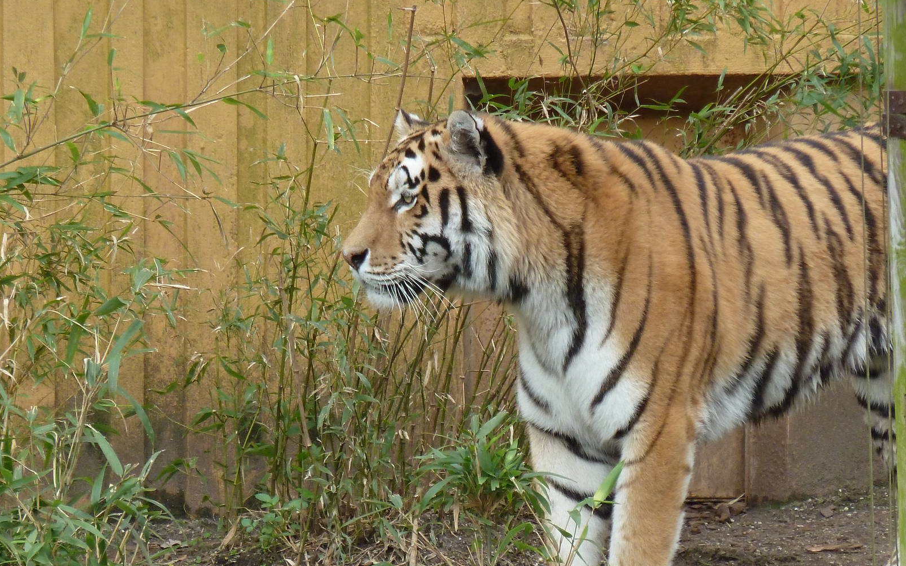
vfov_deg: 3.1
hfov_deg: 5.0
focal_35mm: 424
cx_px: 452
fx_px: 10468
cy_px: 329
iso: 200
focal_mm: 49.2
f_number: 4.9
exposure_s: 1/125
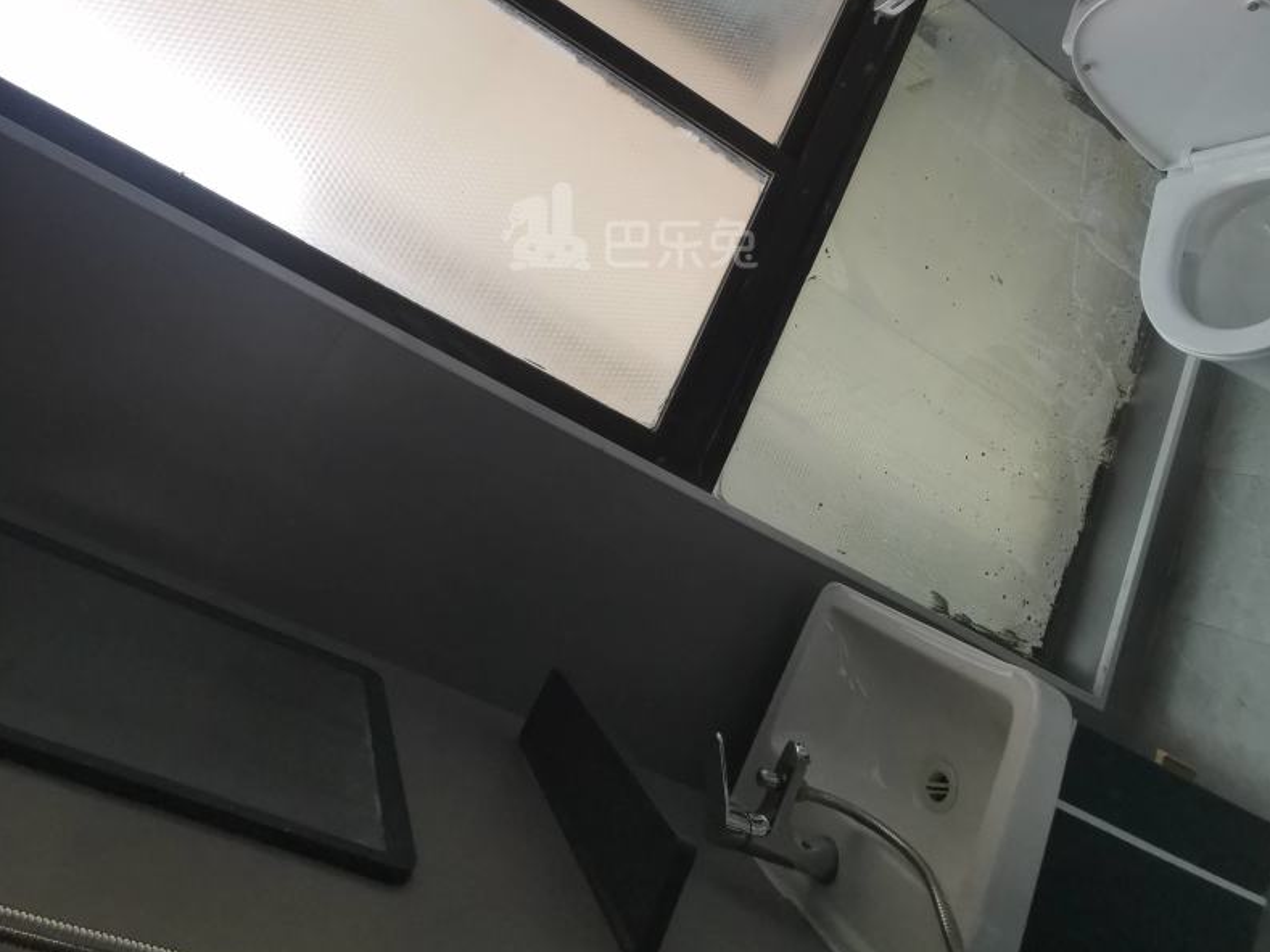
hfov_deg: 73.9
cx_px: 629
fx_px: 843
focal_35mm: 23
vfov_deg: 55.7
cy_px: 228
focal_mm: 2.26
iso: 80
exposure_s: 1/100
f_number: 2.2
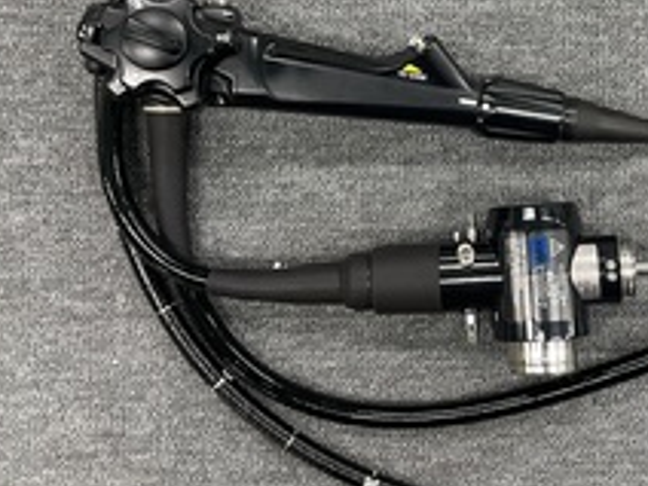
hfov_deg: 38.1
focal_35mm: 49
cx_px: 468
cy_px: 134
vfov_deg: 29.3
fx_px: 917
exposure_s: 1/60
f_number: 1.6
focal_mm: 4.2
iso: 160
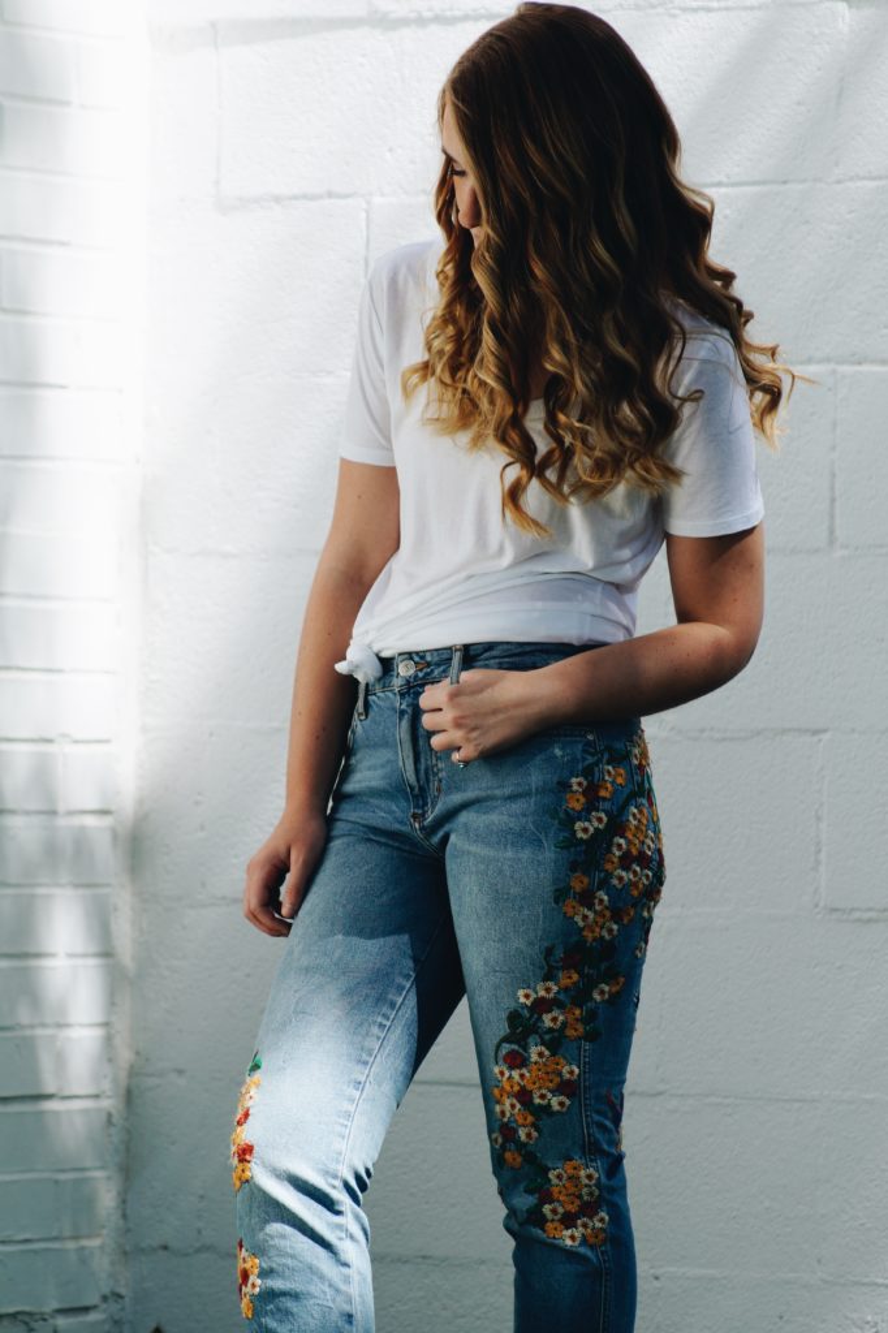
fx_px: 8885
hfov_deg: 5.7
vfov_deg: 8.6
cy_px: 666
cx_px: 444
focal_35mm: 240
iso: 160
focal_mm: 160
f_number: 5.6
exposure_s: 1/250
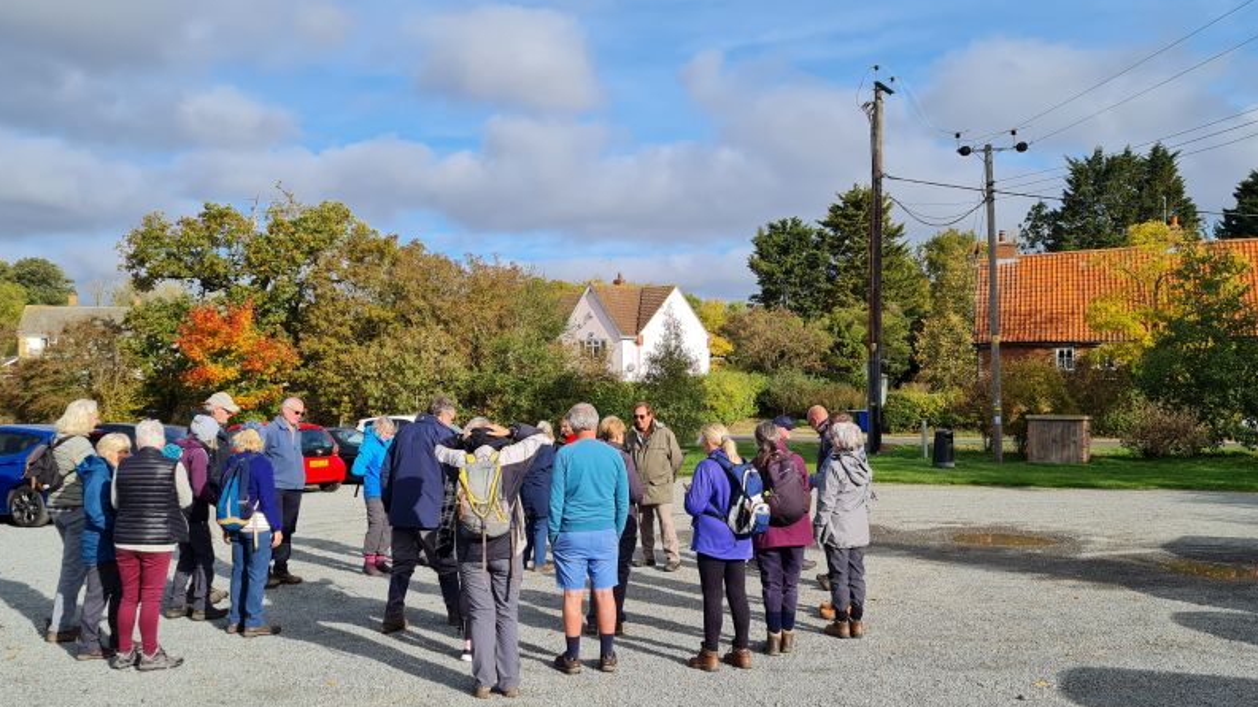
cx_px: 591
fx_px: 1134
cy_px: 388
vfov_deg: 34.6
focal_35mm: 34
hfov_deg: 58.0
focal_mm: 5.4
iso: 50
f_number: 1.8
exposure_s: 1/2328
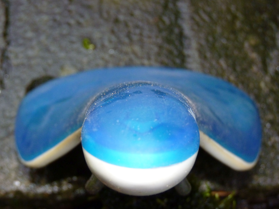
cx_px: 140
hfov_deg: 18.7
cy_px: 104
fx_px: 846
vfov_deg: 14.1
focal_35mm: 105
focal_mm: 18.7
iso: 400
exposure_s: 1/40
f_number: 3.6
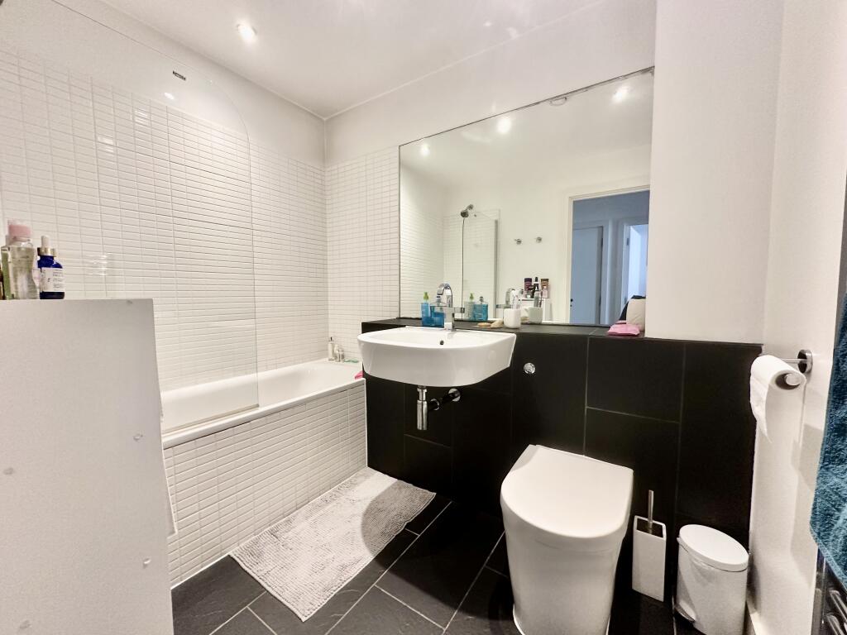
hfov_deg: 102.1
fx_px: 343
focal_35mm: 14
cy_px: 318
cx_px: 424
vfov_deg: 85.7
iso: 320
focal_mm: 2.22
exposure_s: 1/78
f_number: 2.2
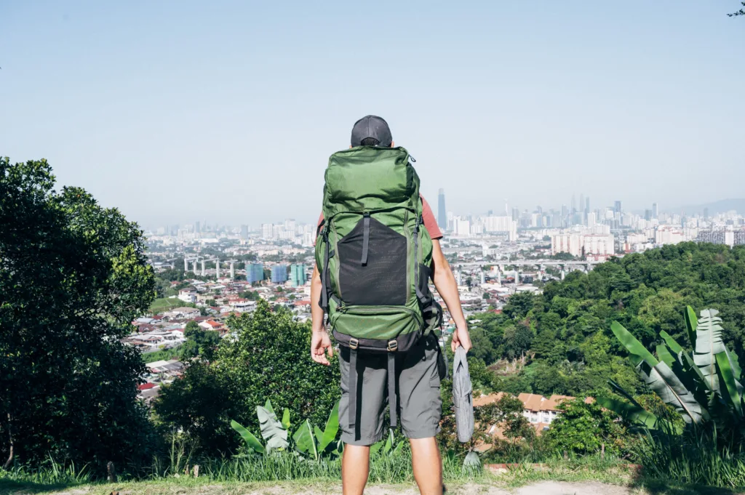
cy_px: 248
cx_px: 372
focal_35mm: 36
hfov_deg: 53.2
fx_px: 744
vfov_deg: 36.8
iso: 500
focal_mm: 36
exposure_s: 1/1250
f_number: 9
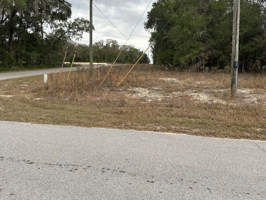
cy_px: 92
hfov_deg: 63.4
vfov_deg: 49.7
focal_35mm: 28
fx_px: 215
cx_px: 136
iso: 80
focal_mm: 6.86
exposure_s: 1/626
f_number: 1.78
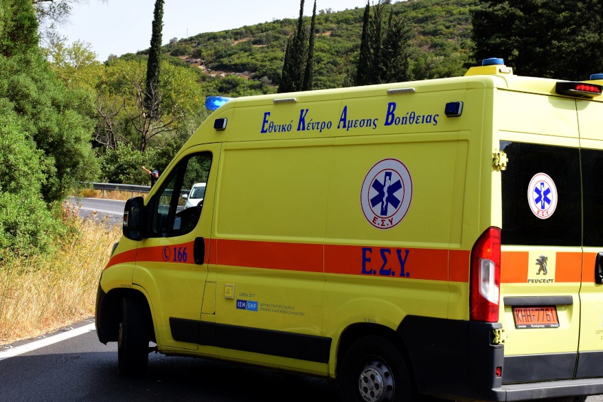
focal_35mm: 76
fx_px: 1273
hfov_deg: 26.6
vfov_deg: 17.9
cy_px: 188
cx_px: 270
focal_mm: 38
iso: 320
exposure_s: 1/400
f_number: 10
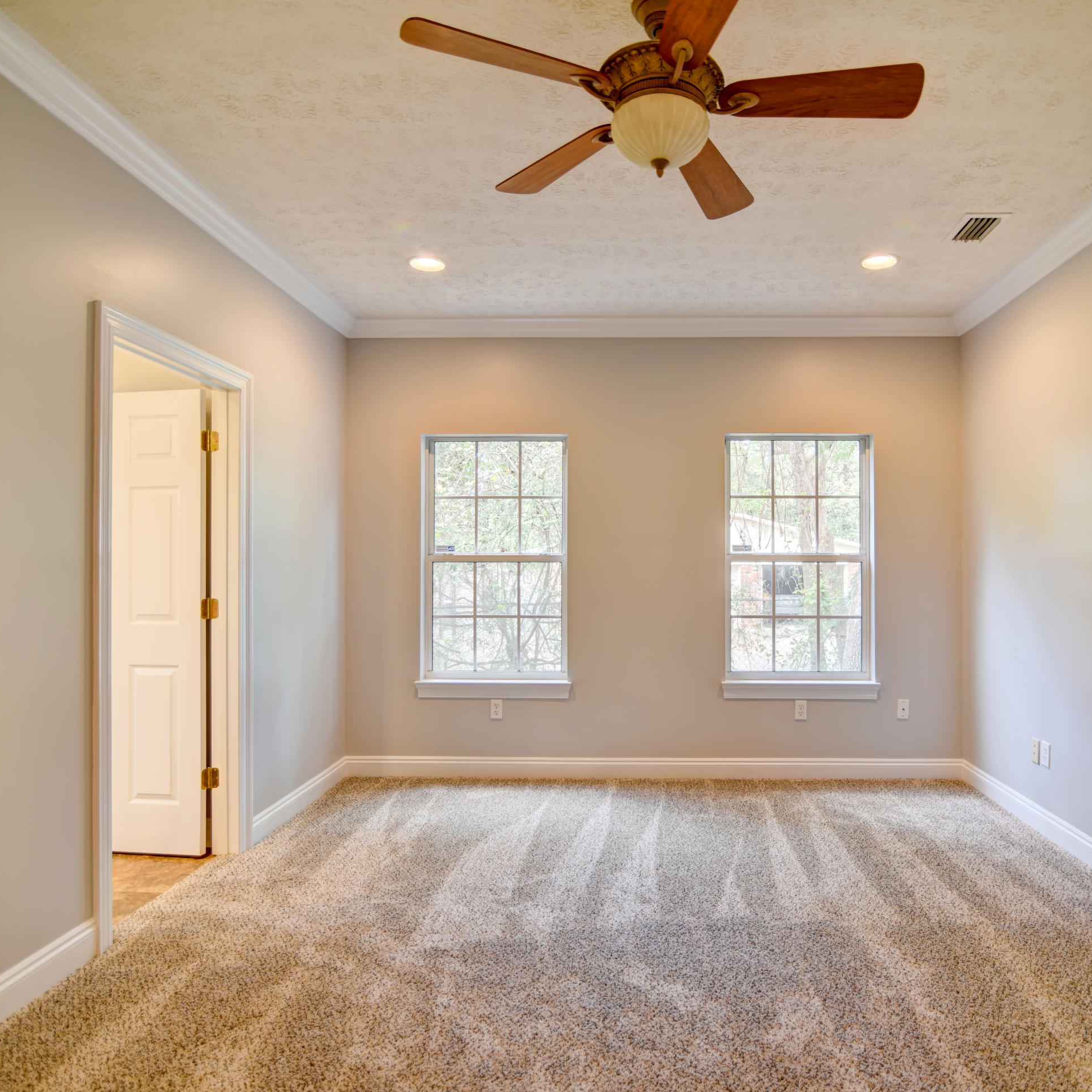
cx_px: 647
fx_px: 749
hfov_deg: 71.5
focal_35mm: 21
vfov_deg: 72.1
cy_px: 549
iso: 64
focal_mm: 16
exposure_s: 1/15
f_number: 2.8
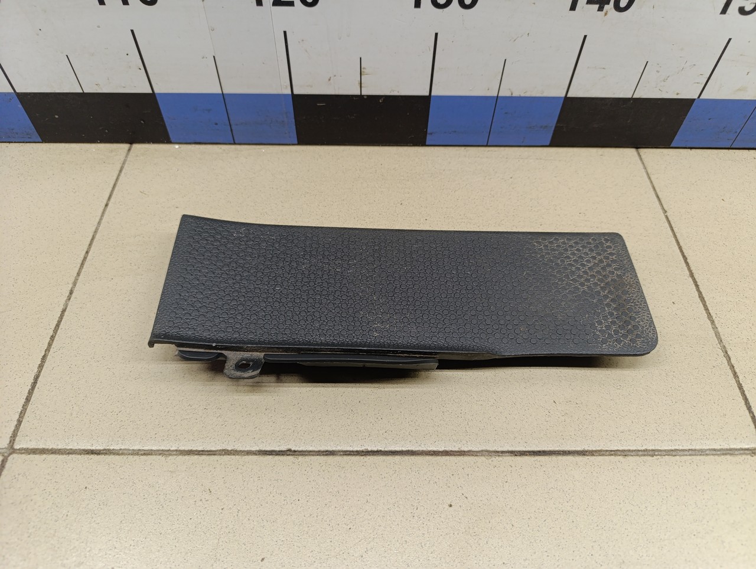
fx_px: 503
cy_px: 284
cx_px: 378
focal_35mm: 23
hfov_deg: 73.8
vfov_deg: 59.0
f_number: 1.6
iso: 400
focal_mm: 6.14
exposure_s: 1/100
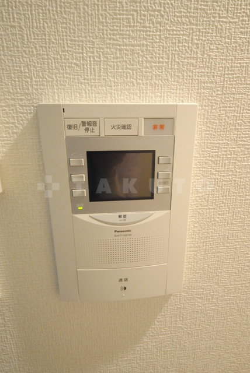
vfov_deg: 81.2
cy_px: 186
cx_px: 125
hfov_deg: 59.6
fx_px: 218
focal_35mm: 21
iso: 1600
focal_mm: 14
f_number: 5.3
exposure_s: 1/13
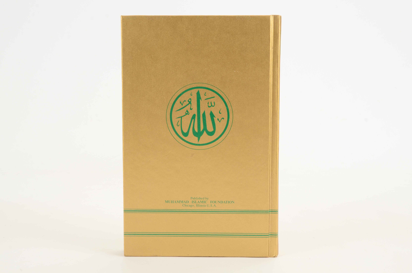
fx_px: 514
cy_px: 136
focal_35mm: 45
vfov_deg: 29.7
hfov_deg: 43.7
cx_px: 206
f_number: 11
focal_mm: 30
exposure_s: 1/80
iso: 400
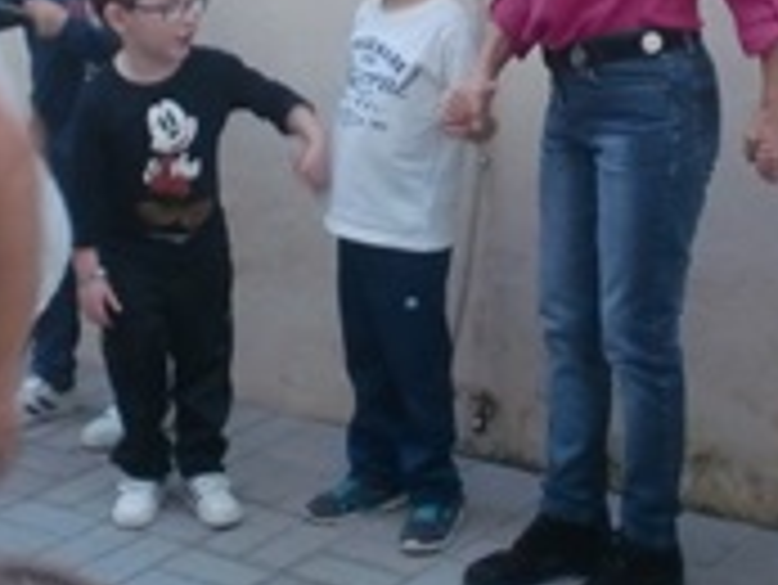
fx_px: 2047
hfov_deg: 21.4
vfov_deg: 16.1
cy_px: 68
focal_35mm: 91
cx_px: 571
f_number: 3.1
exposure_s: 1/25
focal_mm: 6.3
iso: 400
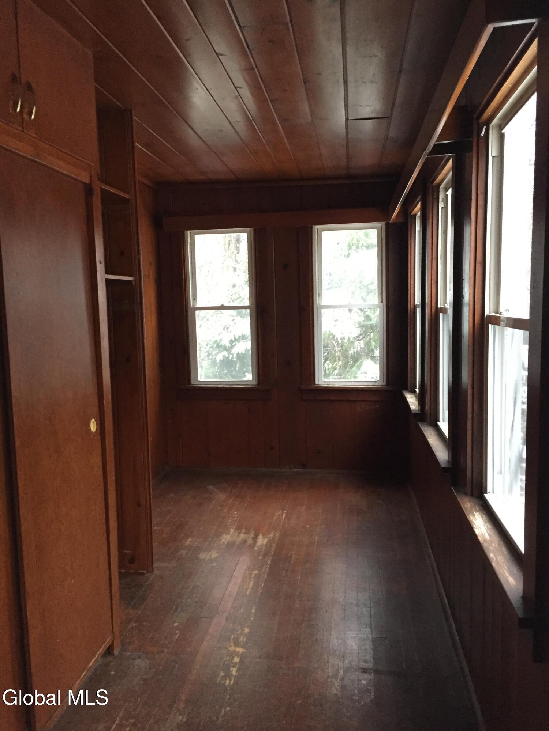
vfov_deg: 61.7
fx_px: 613
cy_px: 366
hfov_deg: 48.2
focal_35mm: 29
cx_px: 274
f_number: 2.2
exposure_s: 1/30
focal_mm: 4.15
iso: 320
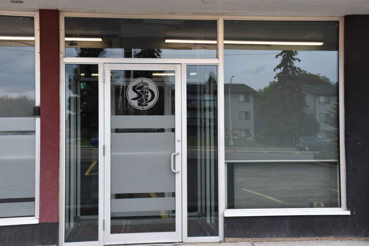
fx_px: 461
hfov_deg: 43.6
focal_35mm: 45
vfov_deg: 29.9
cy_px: 123
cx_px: 184
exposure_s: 1/200
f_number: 7.1
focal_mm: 30
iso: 800
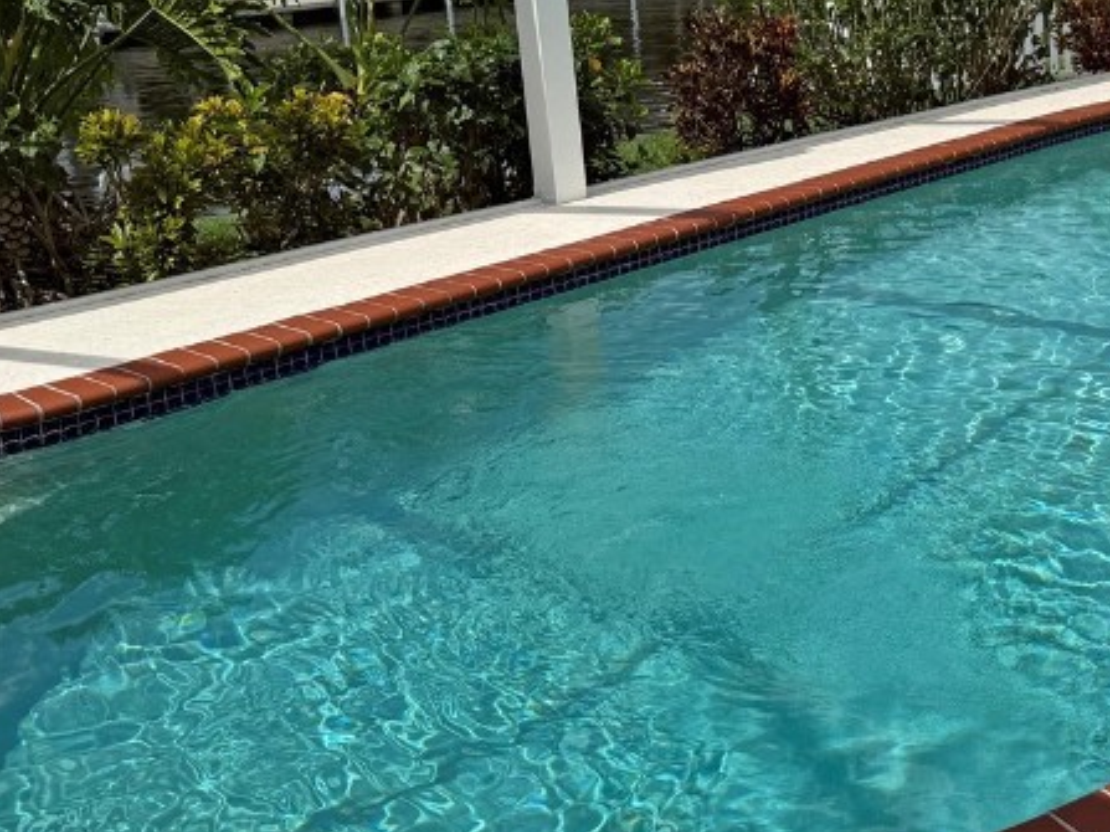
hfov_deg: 33.2
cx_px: 986
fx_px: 1763
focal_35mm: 55
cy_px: 154
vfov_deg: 26.0
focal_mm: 6.76
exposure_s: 1/4405
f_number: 1.78
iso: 80
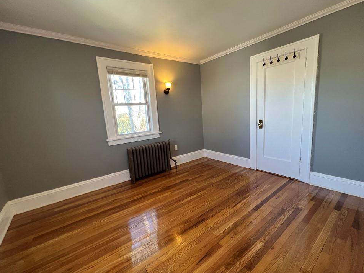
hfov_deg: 102.1
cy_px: 136
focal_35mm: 14
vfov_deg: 85.7
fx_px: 147
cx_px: 182
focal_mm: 1.57
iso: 200
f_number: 1.8
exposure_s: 1/120
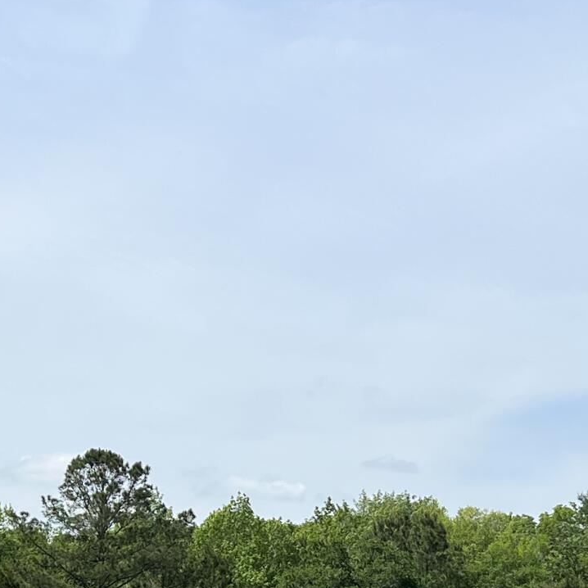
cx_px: 369
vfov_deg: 17.1
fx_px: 1845
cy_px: 759
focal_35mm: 96
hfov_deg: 18.1
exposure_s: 1/5587
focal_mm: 5.7
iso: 50
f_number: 1.5
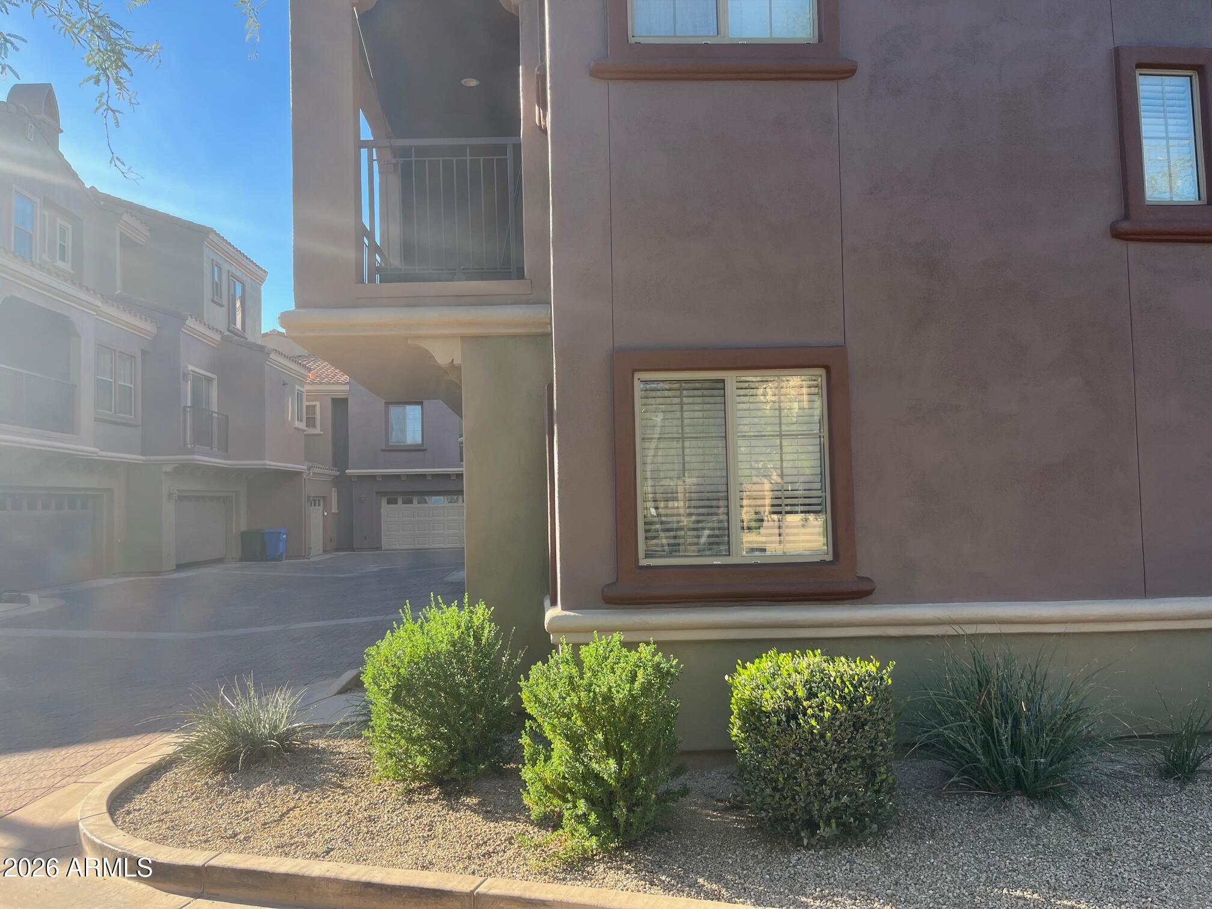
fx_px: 910
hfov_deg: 67.3
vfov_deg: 53.1
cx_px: 606
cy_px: 454
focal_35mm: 26
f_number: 1.6
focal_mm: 5.1
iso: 50
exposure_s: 1/621
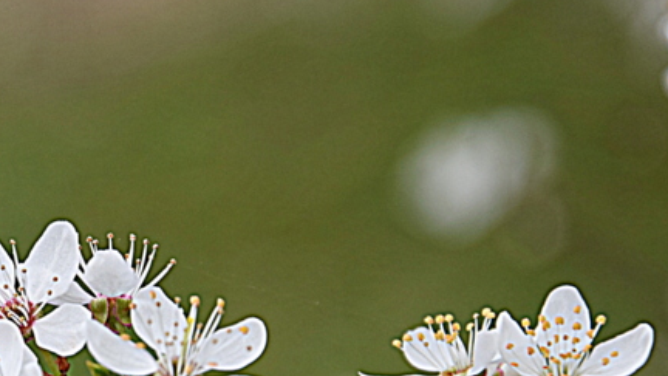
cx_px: 104
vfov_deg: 4.0
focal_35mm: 306
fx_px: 5420
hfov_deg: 7.0
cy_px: 340
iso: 400
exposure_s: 1/125
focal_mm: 105
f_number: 7.1
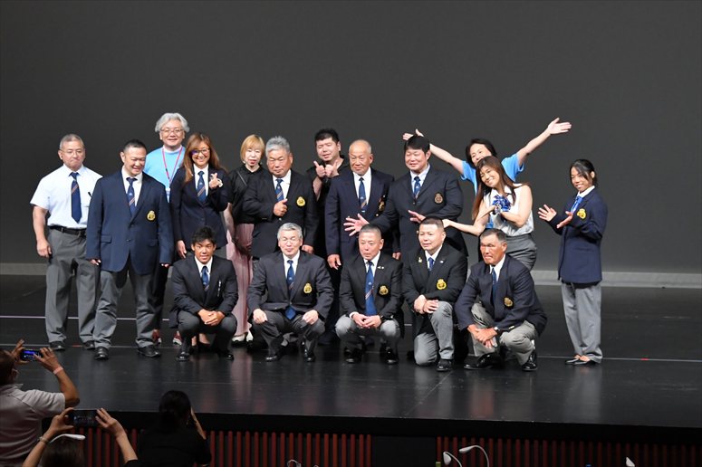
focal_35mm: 157
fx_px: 3060
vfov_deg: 8.7
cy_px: 234
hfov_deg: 13.1
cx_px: 351
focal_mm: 105
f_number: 5.6
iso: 4000
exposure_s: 1/400
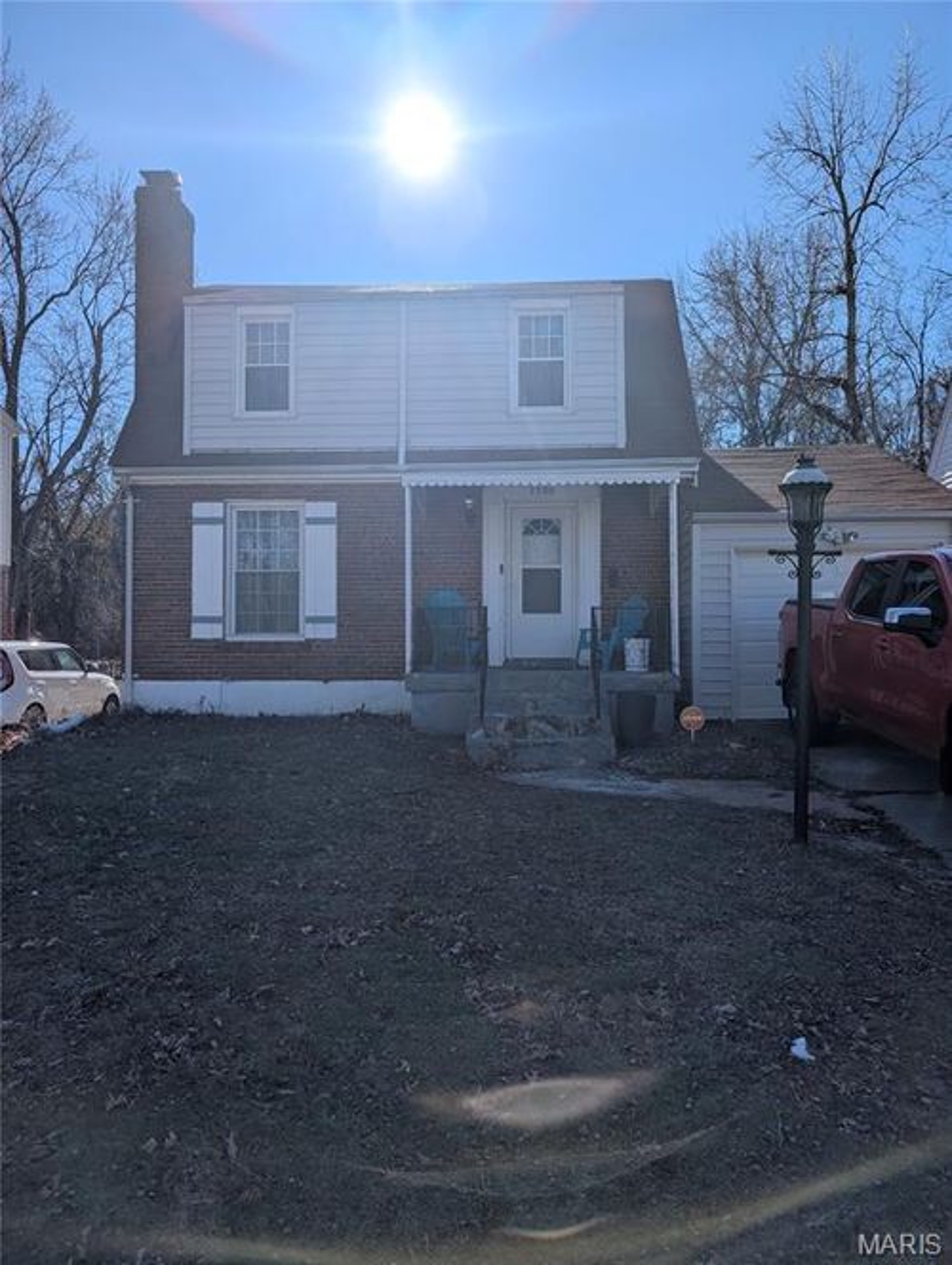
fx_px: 878
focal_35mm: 24
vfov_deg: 71.5
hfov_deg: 56.9
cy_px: 632
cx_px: 476
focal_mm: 6.9
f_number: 1.68
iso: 20
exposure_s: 1/3534
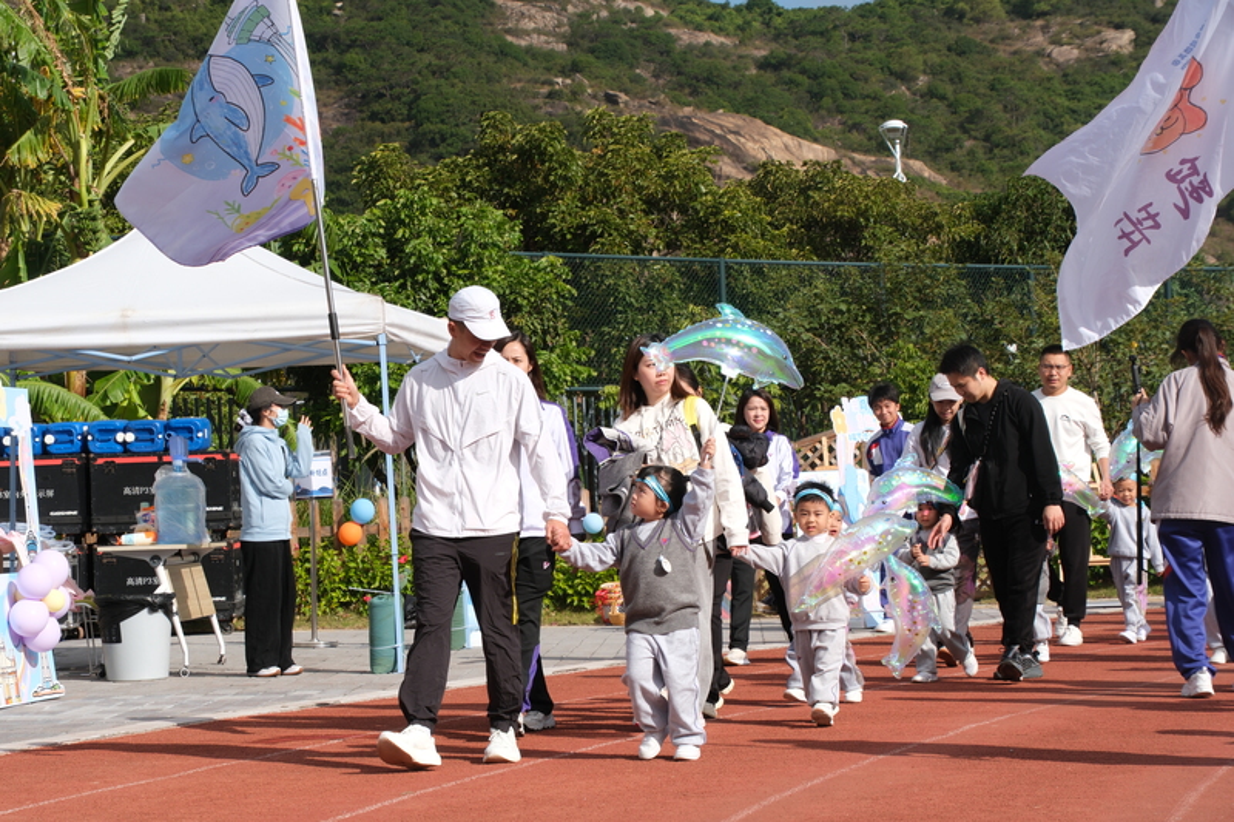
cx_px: 617
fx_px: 3084
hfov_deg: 22.6
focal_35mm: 90
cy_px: 411
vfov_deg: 15.2
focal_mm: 59.9
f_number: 10
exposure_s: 1/400
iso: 250
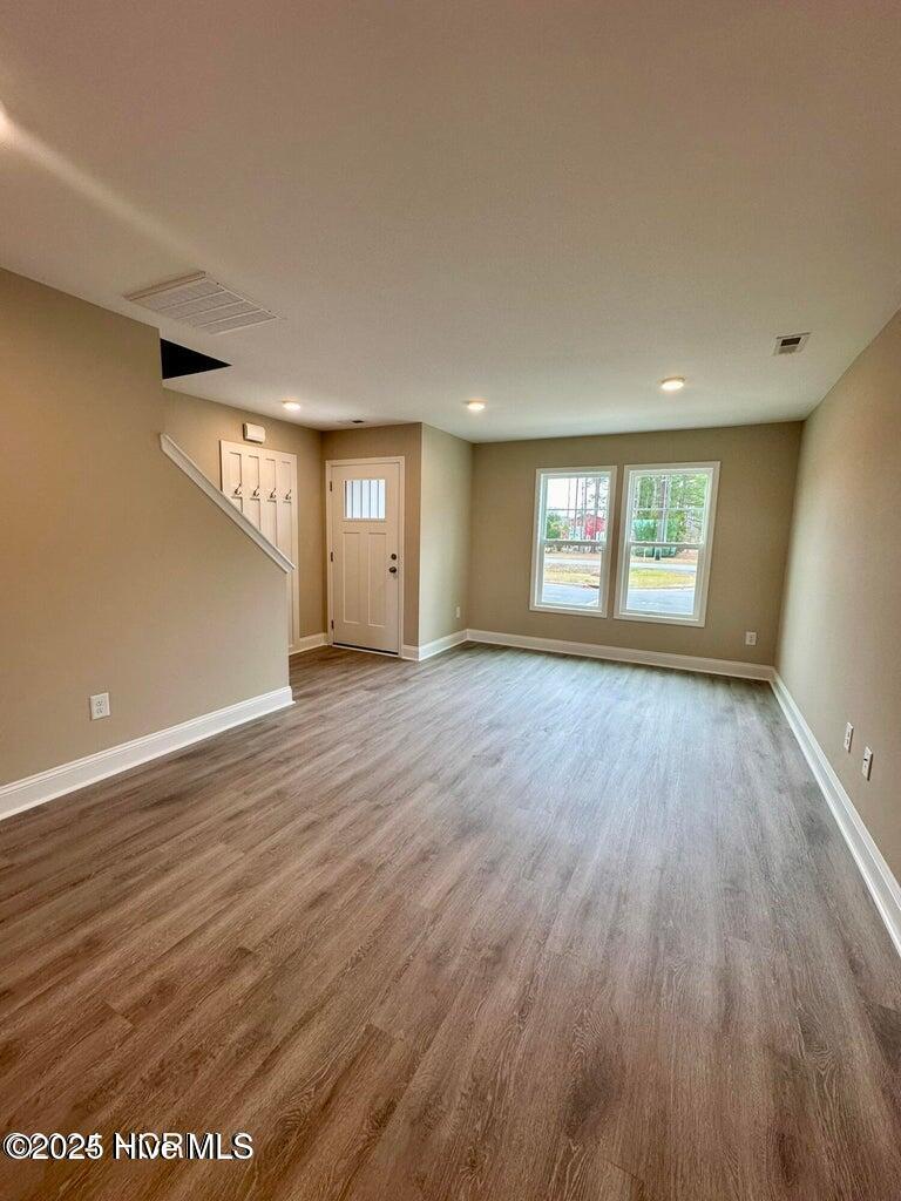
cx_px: 450
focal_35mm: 14
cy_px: 600
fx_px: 486
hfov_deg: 85.7
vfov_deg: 102.1
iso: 100
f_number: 2.2
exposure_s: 1/120
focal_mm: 2.22
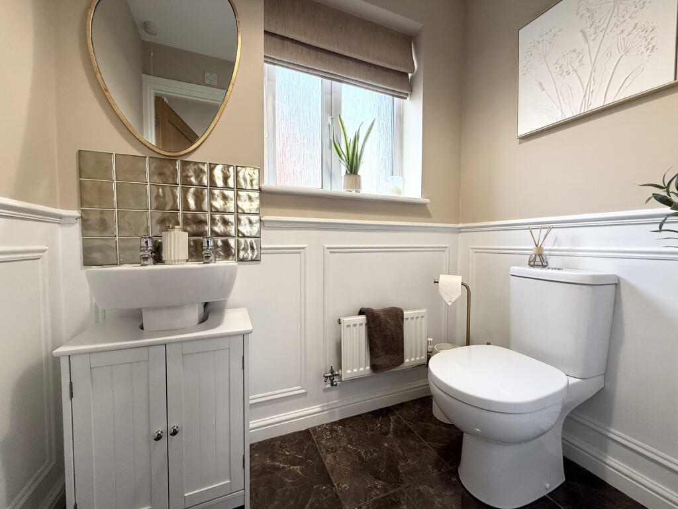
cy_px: 254
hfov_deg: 102.1
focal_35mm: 14
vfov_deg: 85.7
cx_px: 339
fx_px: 274
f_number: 2.2
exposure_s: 1/99
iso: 100
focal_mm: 2.22
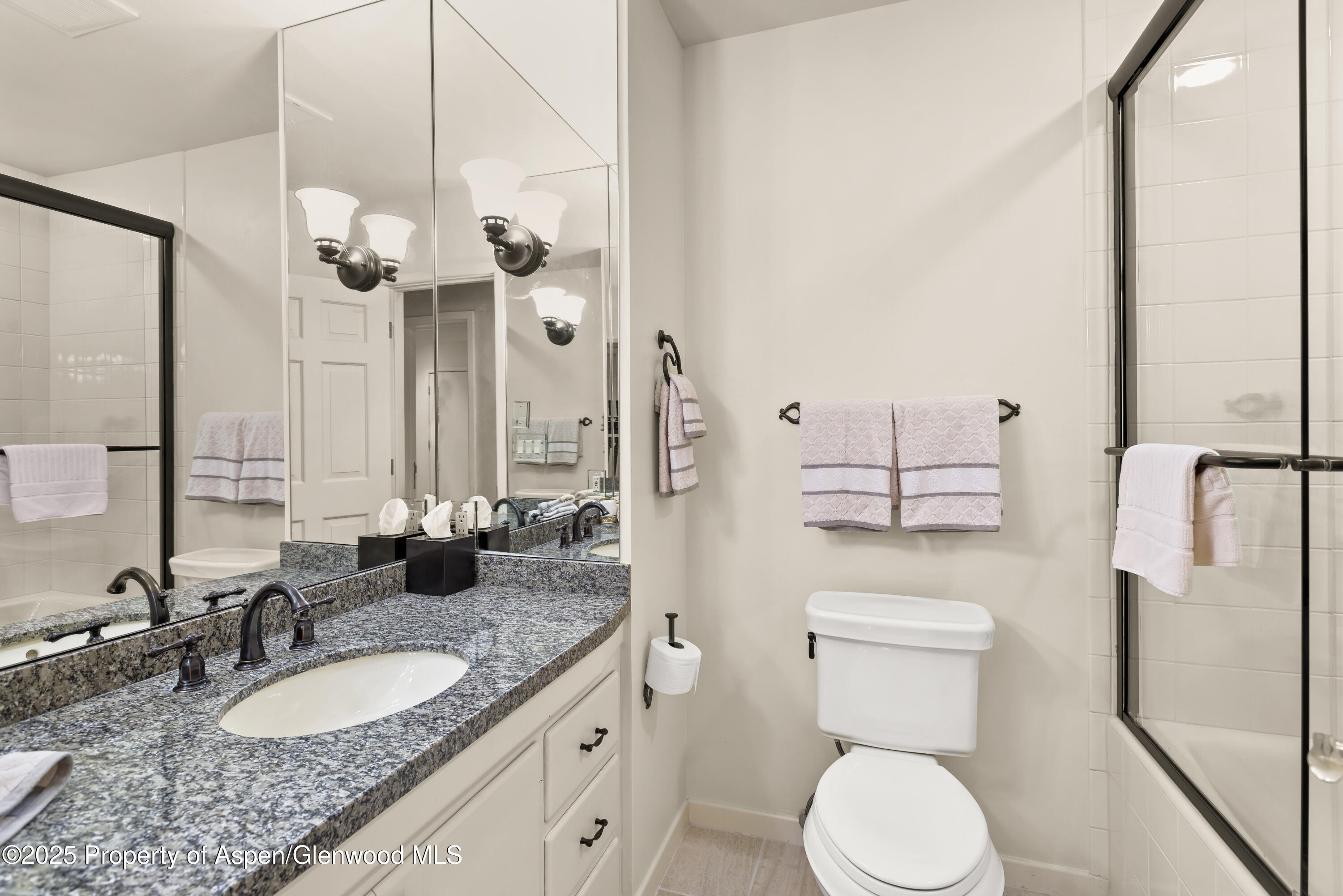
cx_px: 672
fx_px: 634
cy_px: 448
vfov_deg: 70.5
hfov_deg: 93.3
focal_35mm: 17
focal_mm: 17
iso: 320
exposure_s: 1/1.67
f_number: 7.1
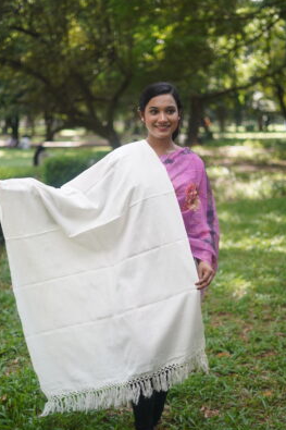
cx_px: 138
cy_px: 208
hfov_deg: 23.8
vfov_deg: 35.1
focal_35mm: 57
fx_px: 680
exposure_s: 1/320
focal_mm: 50
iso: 500
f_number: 1.8
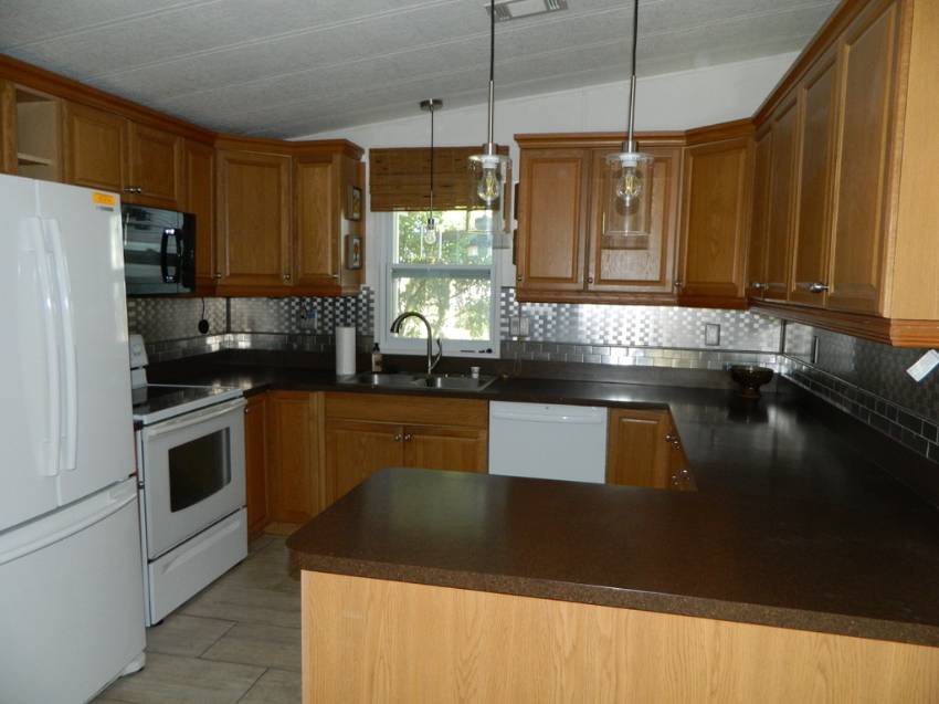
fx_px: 678
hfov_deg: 69.4
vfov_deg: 54.9
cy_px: 352
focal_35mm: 25
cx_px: 470
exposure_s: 1/30
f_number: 3.1
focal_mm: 4.5
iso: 200
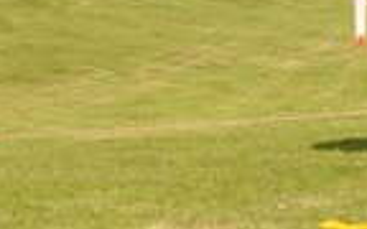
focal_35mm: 235
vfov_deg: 5.6
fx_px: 2350
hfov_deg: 8.6
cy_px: -18
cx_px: 675
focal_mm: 28
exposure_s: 1/320
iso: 200
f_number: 9
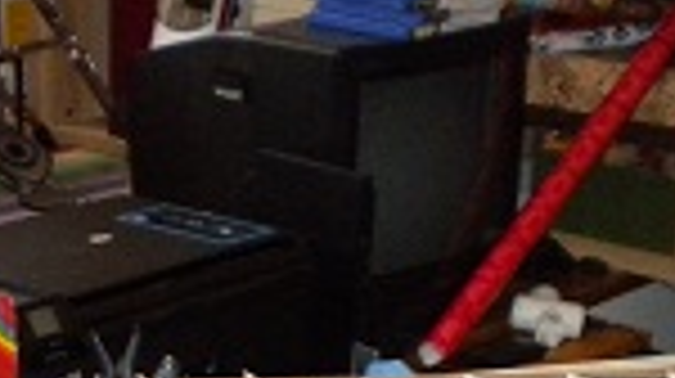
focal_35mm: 102
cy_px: 576
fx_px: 1824
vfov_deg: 11.3
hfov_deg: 20.5
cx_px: 68
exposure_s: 1/30
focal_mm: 6.3
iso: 400
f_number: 3.1
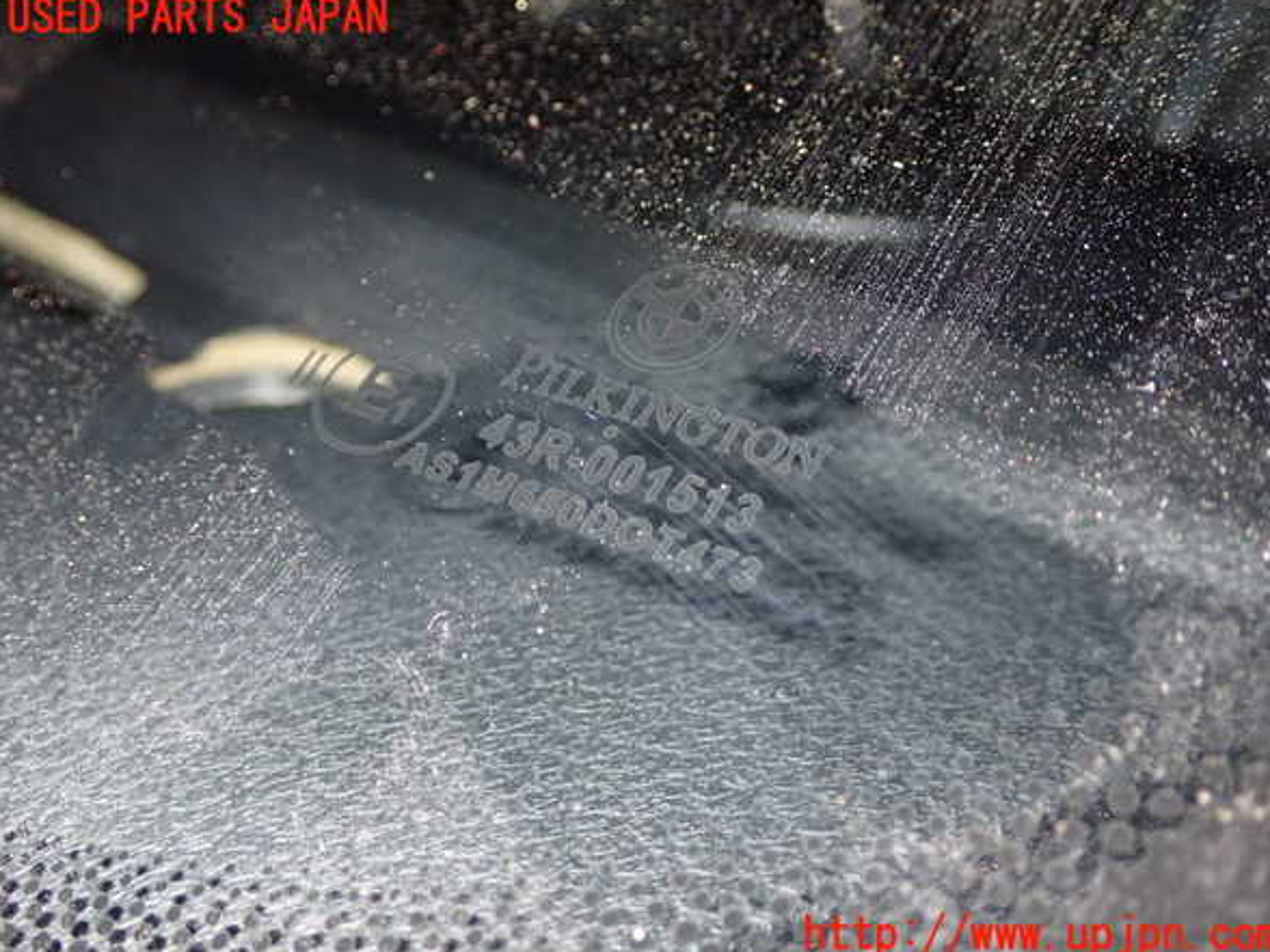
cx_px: 644
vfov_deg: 30.3
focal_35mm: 48
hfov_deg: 39.7
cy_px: 477
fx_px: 1761
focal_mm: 8.4
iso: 800
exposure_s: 1/50
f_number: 9
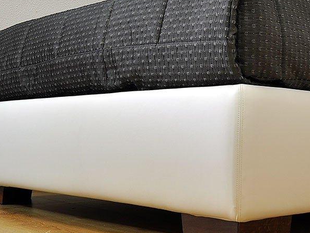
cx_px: 244
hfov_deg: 28.0
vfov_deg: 21.6
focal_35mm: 68
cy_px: 110
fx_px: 609
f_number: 6.3
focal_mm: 20
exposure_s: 1/2.5
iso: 100
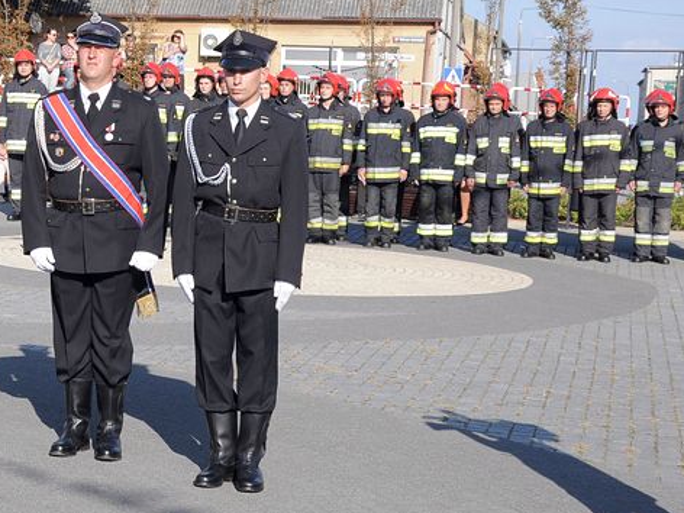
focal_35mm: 91
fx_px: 1795
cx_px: 96
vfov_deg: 16.2
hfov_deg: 21.2
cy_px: 306
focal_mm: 35
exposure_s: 1/400
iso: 400
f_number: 10
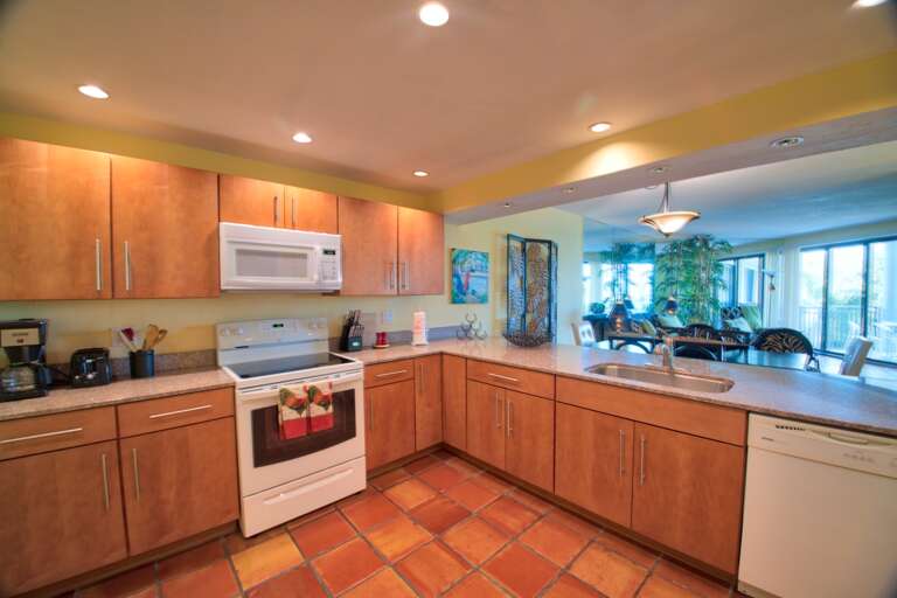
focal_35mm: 14
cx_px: 448
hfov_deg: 104.3
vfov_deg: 81.2
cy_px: 299
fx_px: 349
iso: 400
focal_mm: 14
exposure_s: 1/3
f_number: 10
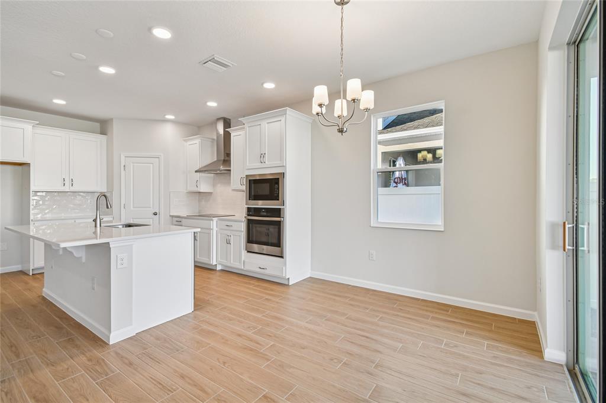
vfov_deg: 77.3
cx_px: 303
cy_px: 202
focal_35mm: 15
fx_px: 252
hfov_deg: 100.4
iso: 100
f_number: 6.3
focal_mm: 10
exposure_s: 1/40
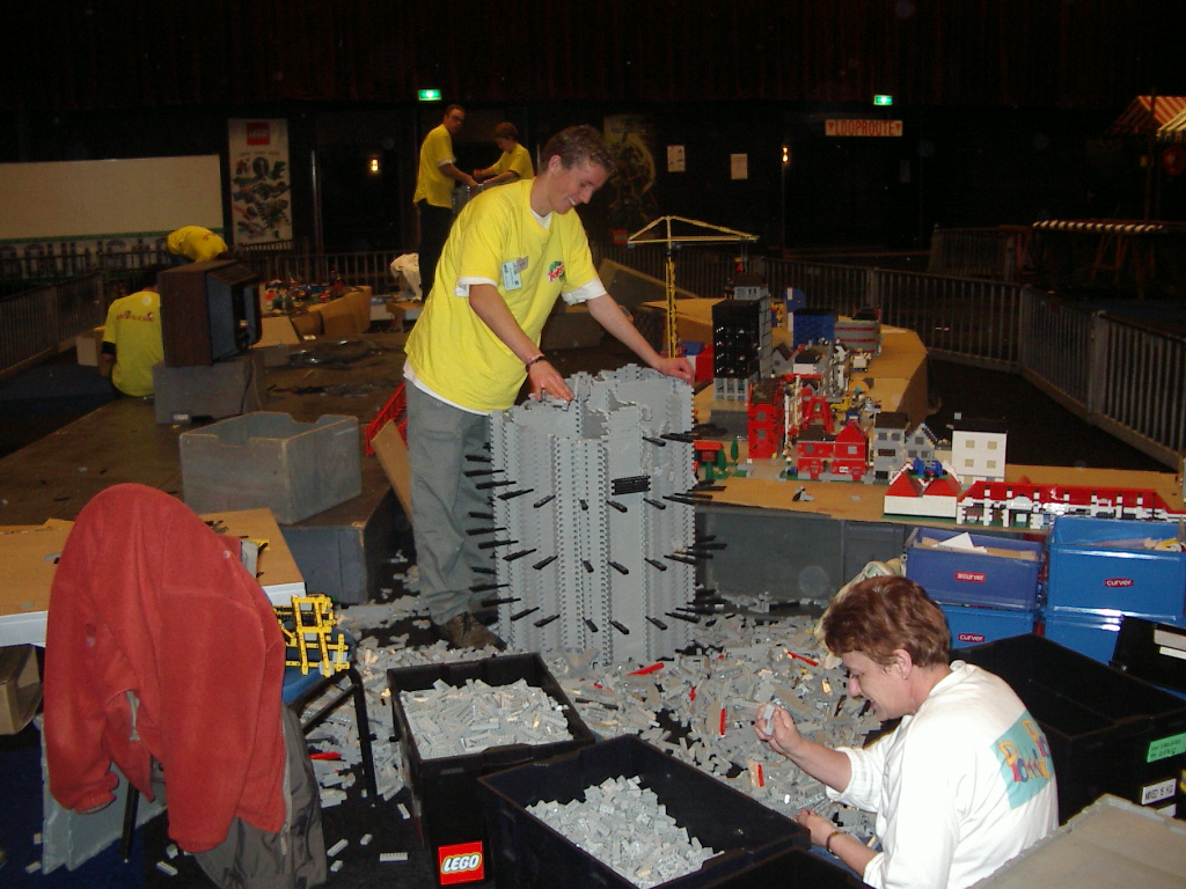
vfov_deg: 37.7
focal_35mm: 38
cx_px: 593
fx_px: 1302
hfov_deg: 49.0
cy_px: 444
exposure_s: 1/60
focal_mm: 5.8
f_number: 2.6
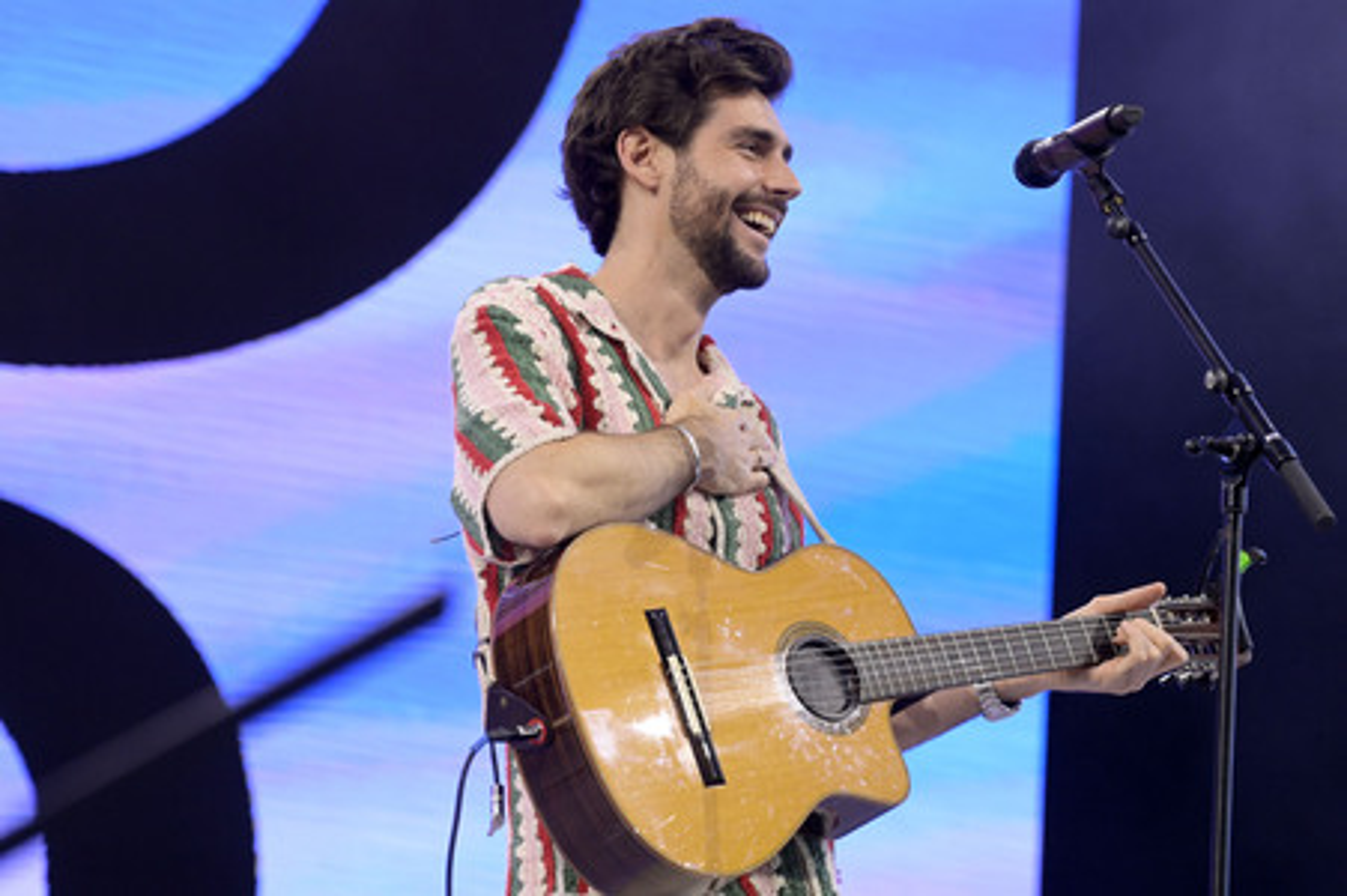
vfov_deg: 5.7
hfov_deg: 8.6
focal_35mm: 240
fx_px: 8973
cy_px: 448
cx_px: 674
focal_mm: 240
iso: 4000
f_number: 6.3
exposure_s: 1/1000
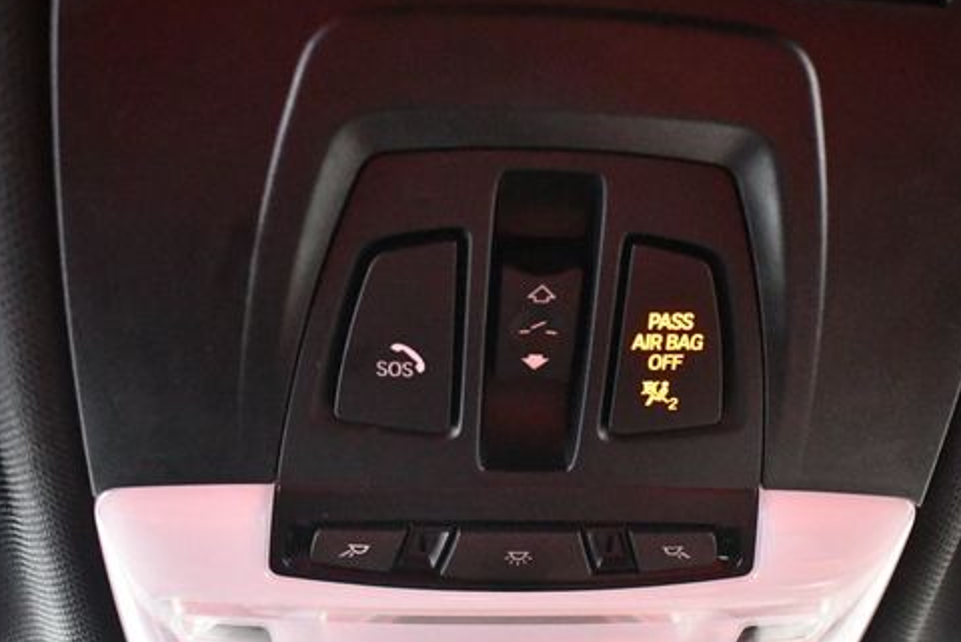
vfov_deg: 28.1
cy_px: 372
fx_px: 1282
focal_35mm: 48
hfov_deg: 41.0
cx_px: 521
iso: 10000
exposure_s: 1/60
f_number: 3.5
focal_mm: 18
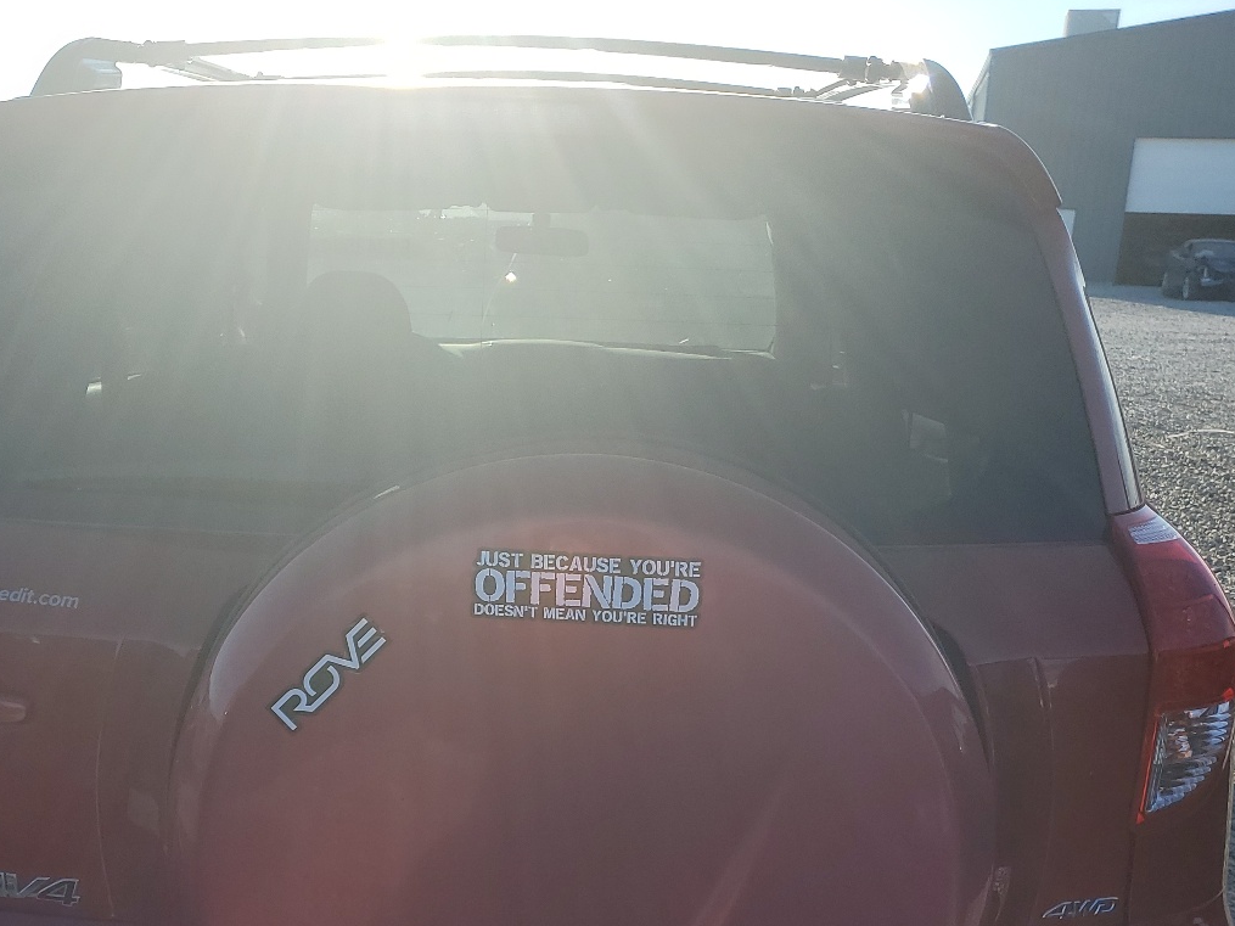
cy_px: 673
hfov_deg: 45.7
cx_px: 531
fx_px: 1463
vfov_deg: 34.5
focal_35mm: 41
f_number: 1.5
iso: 50
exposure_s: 1/2500
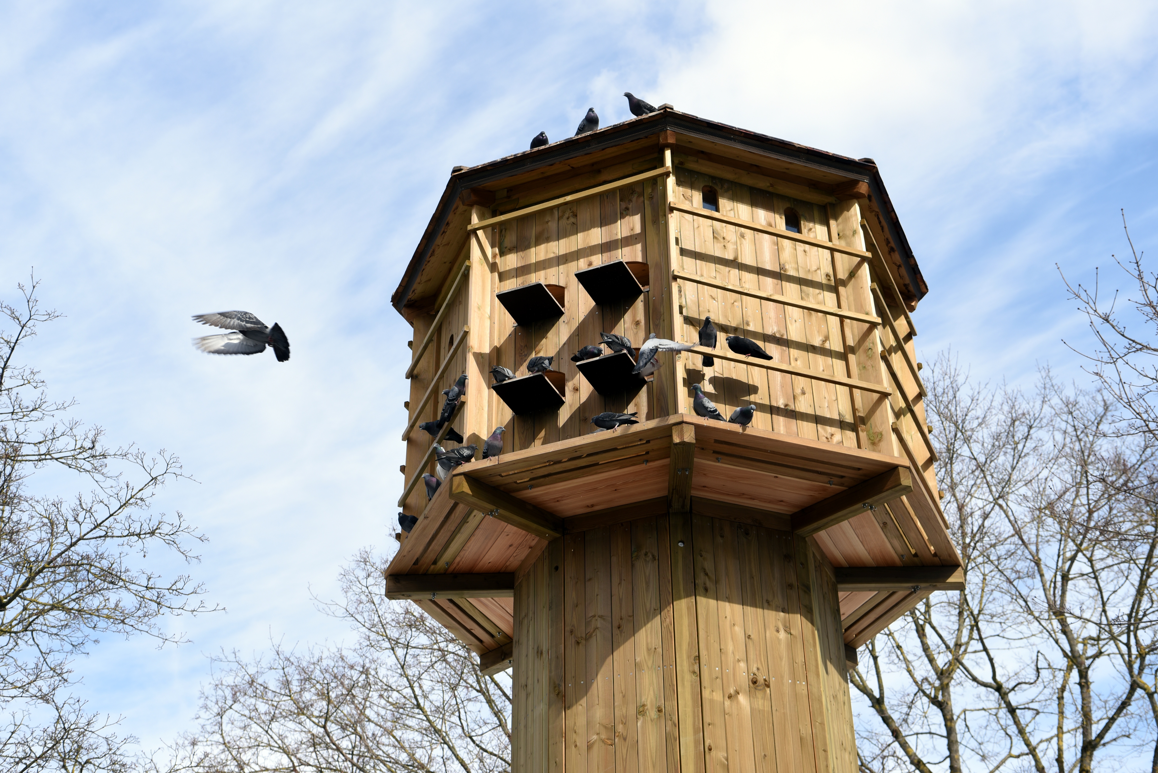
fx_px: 1609
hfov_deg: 39.6
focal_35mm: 50
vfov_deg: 27.0
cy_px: 386
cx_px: 579
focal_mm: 50
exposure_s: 1/500
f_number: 5.6
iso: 100
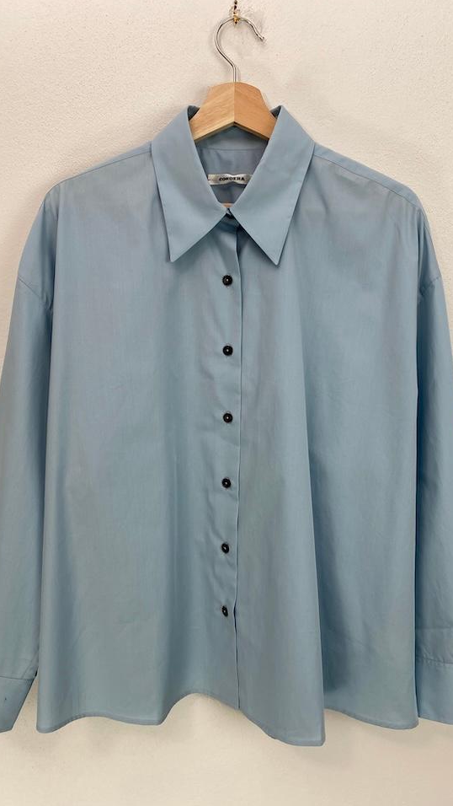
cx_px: 233
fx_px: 619
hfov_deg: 40.2
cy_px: 404
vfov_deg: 66.1
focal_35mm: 29
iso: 32
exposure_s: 1/101
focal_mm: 4.25
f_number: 1.8
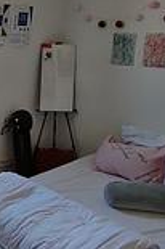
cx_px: 3
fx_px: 241
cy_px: 109
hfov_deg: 34.6
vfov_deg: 54.3
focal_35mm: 35
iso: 400
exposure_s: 1/40
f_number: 2.2
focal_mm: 2.25
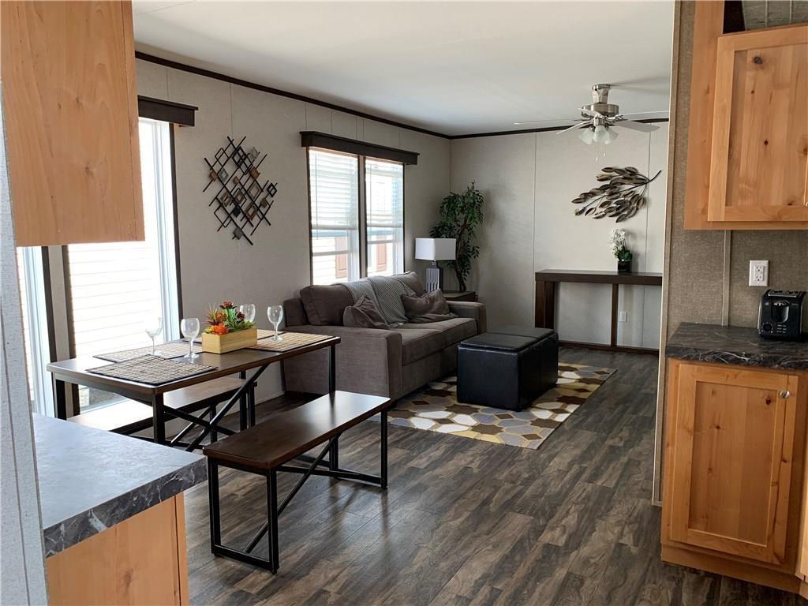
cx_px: 404
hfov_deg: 67.3
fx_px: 607
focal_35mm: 26
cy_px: 303
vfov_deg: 53.1
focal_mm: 4.25
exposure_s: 1/121
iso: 80
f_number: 1.8
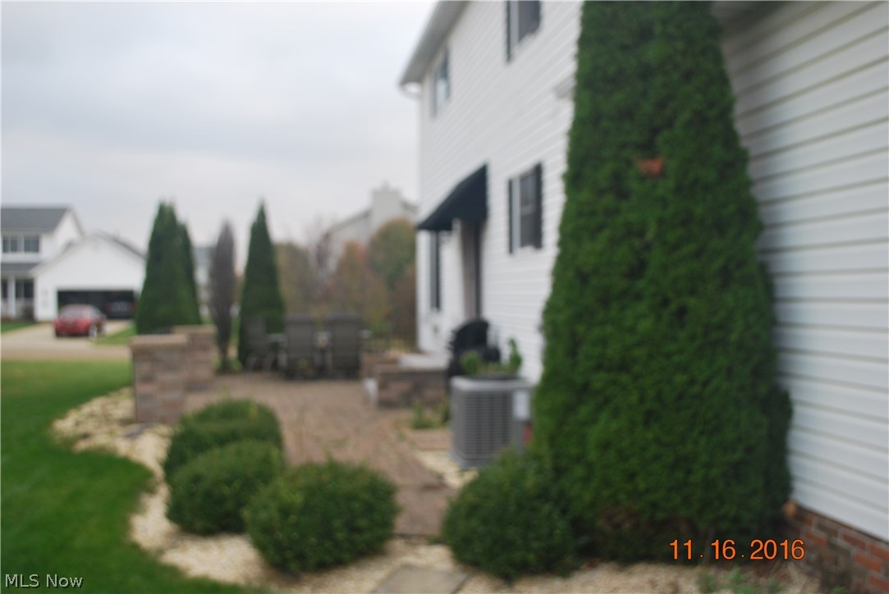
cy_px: 297
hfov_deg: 49.5
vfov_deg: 34.3
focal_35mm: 39
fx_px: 964
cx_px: 444
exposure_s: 1/80
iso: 200
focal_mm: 26
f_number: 4.5
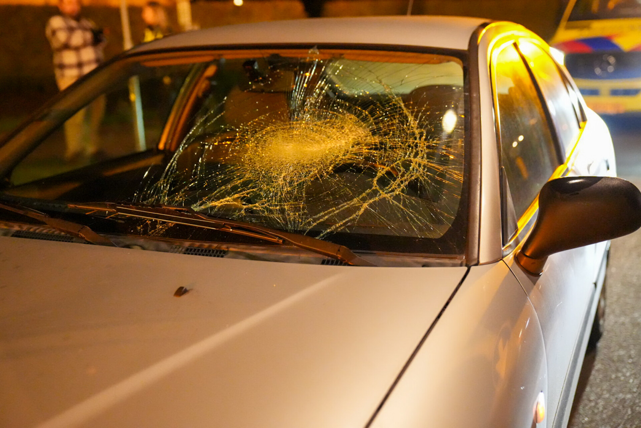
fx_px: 784
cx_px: 320
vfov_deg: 30.6
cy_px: 214
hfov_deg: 44.5
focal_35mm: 44
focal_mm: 44
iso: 20000
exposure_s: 1/125
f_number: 2.8
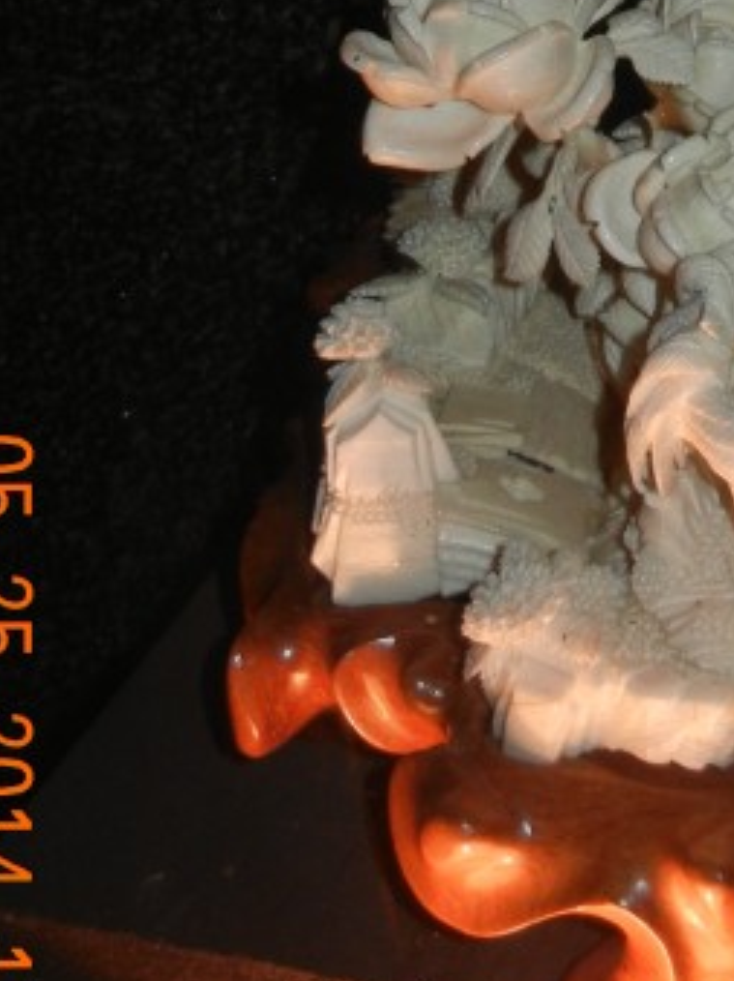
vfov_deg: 20.4
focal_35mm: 91
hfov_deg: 15.6
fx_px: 2576
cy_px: -139
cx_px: 879
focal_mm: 5.4
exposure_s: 1/30
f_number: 3.5
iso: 200
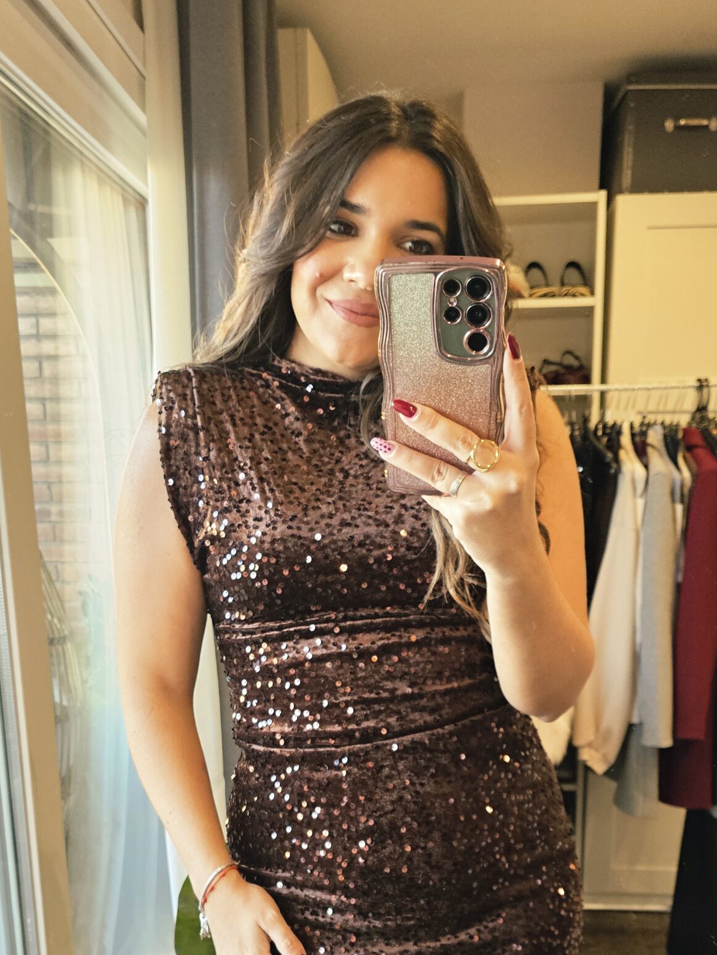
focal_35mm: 38
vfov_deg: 46.8
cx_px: 346
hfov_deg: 37.7
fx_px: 1049
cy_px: 743
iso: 400
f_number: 1.7
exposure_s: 1/142
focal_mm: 6.3
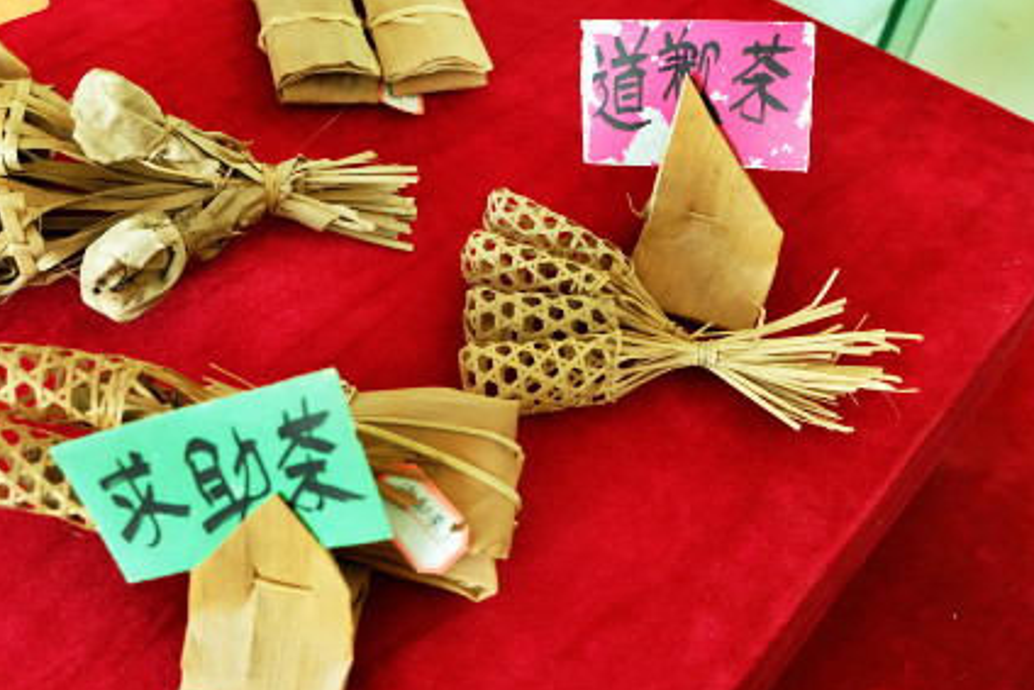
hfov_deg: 46.5
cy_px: 232
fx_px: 1178
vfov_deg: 32.4
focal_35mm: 41
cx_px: 329
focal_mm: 19.2
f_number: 3.8
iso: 200
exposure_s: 1/4
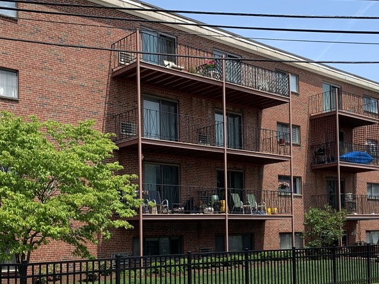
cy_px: 210
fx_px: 493
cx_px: 206
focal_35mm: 45
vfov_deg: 31.7
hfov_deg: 42.0
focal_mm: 4.25
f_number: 1.8
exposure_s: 1/1718
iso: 25
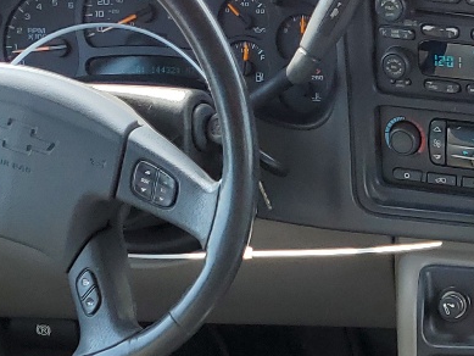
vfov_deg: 13.0
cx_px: 528
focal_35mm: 107
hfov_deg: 17.7
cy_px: 551
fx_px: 1466
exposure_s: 1/286
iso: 50
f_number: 1.5
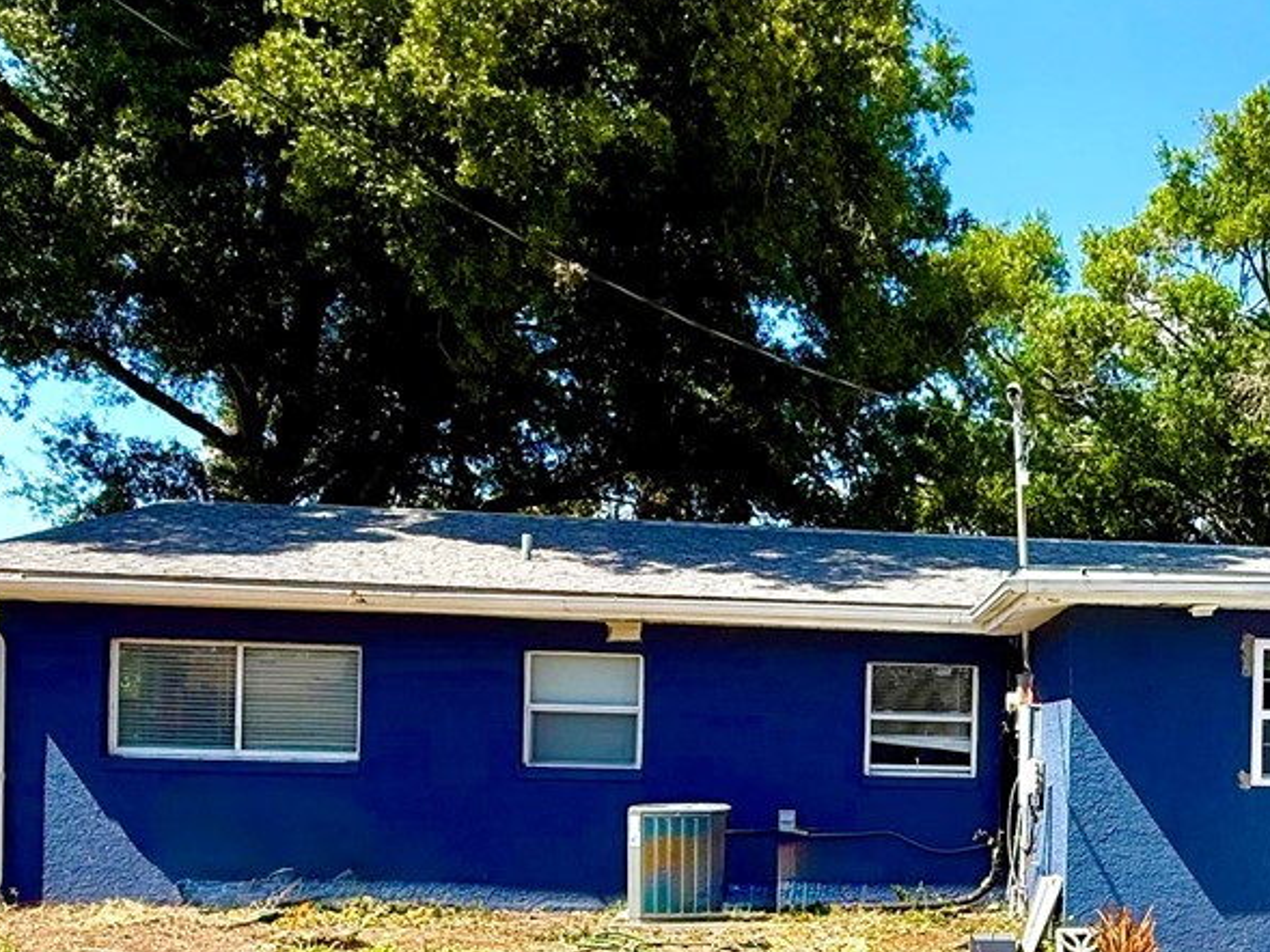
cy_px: 762
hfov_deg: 46.5
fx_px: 1394
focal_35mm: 38
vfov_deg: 36.4
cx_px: 1007
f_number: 2.2
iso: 50
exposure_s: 1/1125
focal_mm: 2.22
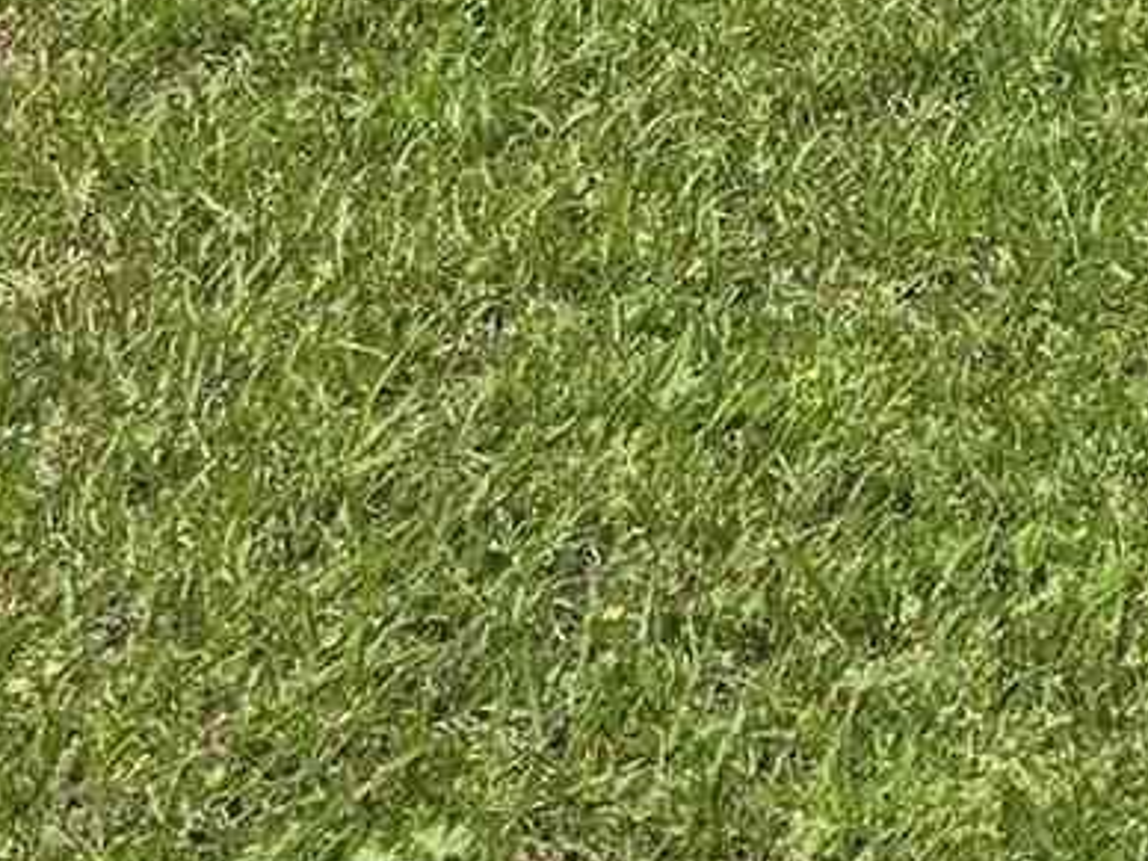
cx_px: 2474
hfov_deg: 9.9
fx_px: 6036
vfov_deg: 7.0
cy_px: -2083
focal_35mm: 182
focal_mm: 6.3
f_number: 1.7
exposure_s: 1/526
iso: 12
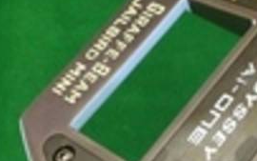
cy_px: 141
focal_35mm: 78
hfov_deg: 26.0
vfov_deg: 16.5
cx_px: 208
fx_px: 547
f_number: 2.4
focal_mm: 3.3
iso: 100
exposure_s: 1/30
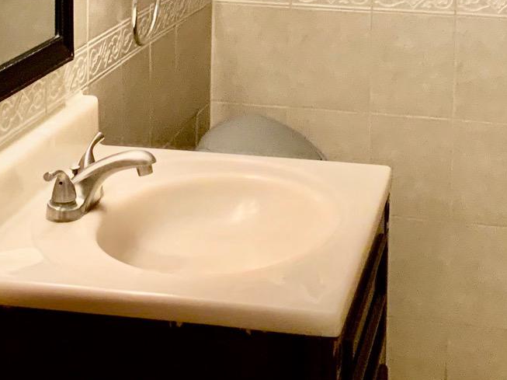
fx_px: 1332
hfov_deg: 21.5
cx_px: 280
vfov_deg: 15.4
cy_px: -120
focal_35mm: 91
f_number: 1.8
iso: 125
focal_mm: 3
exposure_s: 1/60
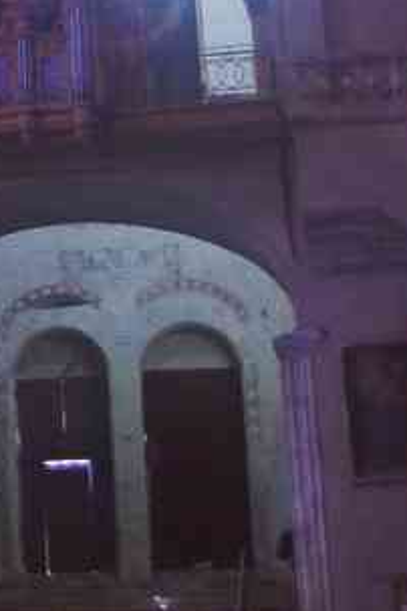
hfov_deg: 12.9
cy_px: -33
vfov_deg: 19.8
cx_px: -246
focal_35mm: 99
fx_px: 1679
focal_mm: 20
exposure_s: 1/25
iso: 3200
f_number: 4
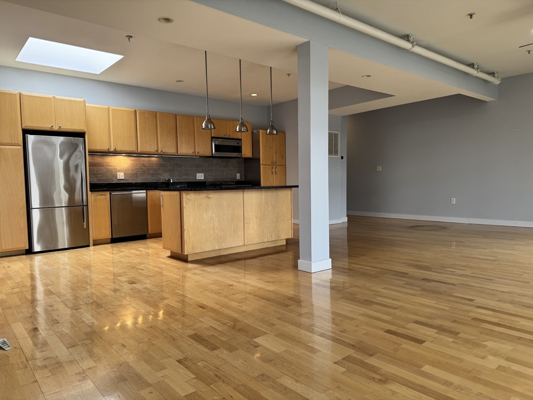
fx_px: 370
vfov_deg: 56.8
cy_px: 200
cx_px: 266
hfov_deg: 71.6
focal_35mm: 24
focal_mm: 6.76
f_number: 1.78
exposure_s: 1/121
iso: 100
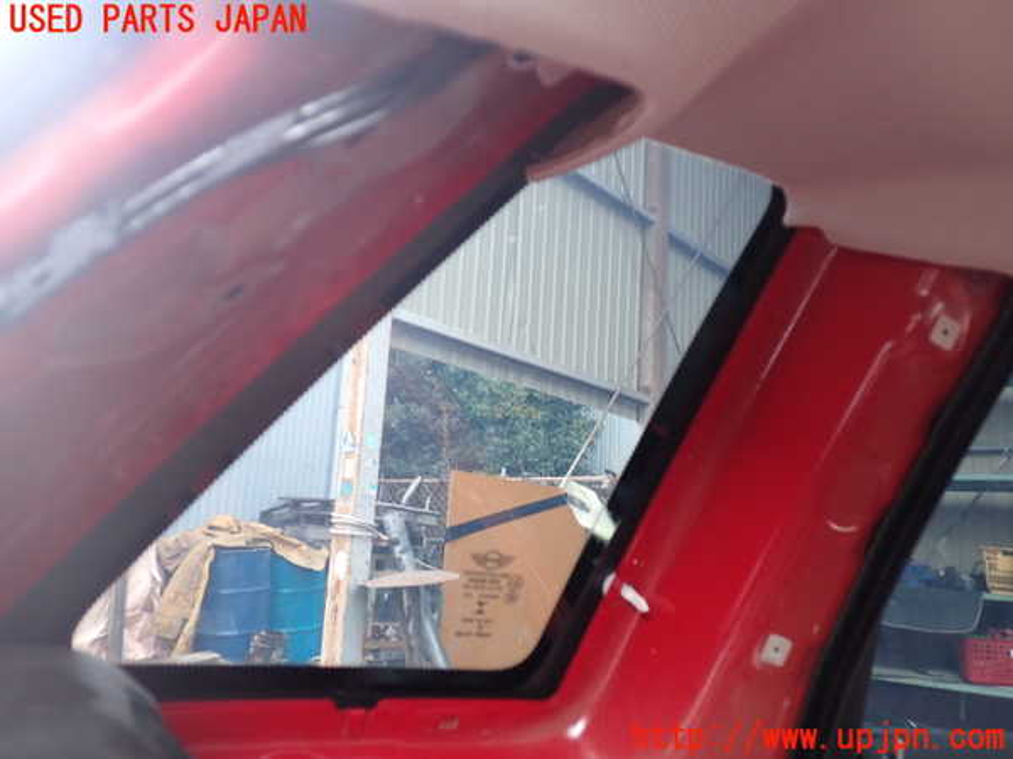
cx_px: 506
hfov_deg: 60.0
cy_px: 380
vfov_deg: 46.8
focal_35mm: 30
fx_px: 878
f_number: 2.3
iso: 200
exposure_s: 1/50
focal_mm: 5.4
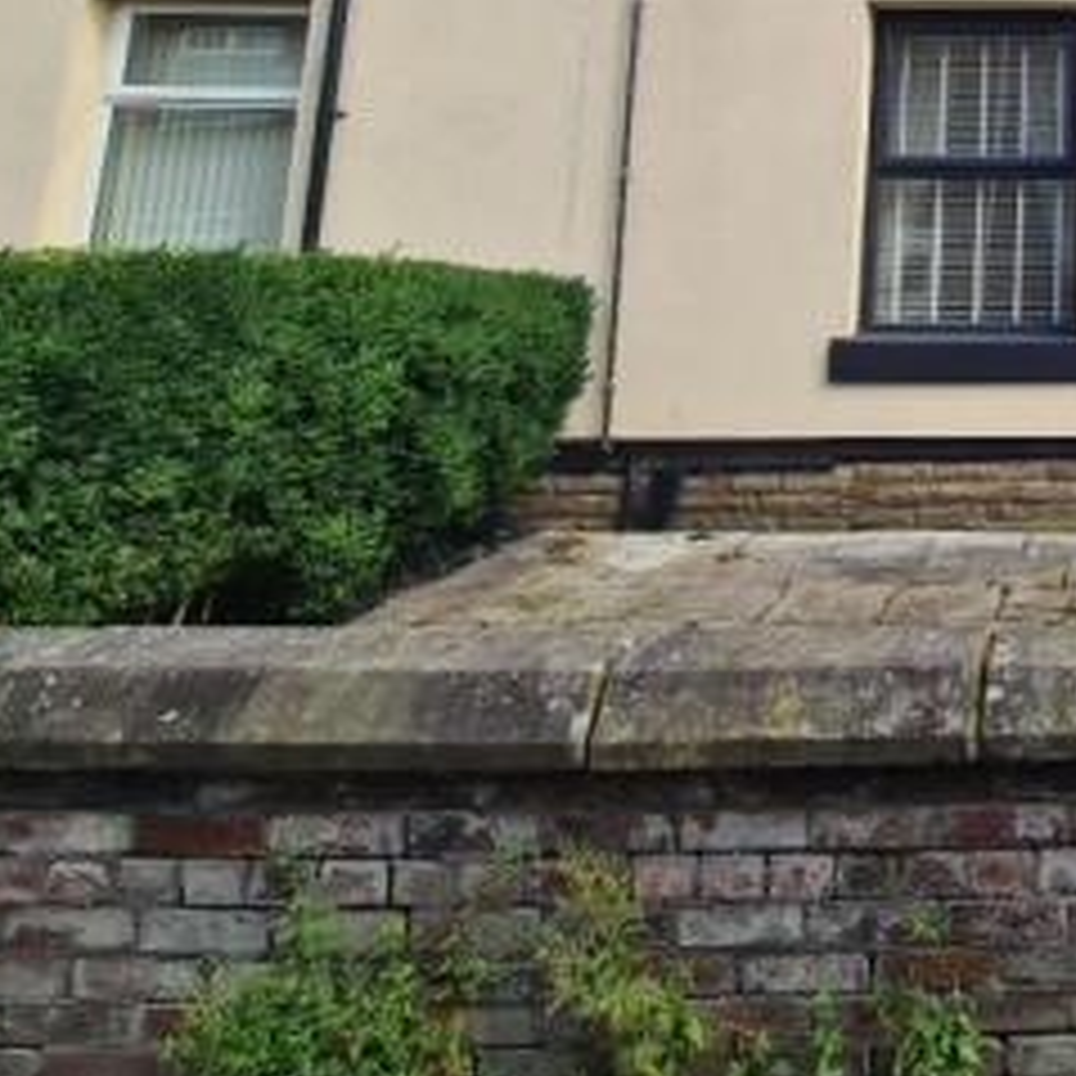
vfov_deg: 51.7
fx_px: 985
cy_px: 142
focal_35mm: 28
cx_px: 1182
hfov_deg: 44.1
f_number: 2.2
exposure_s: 1/1376
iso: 64
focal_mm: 2.22
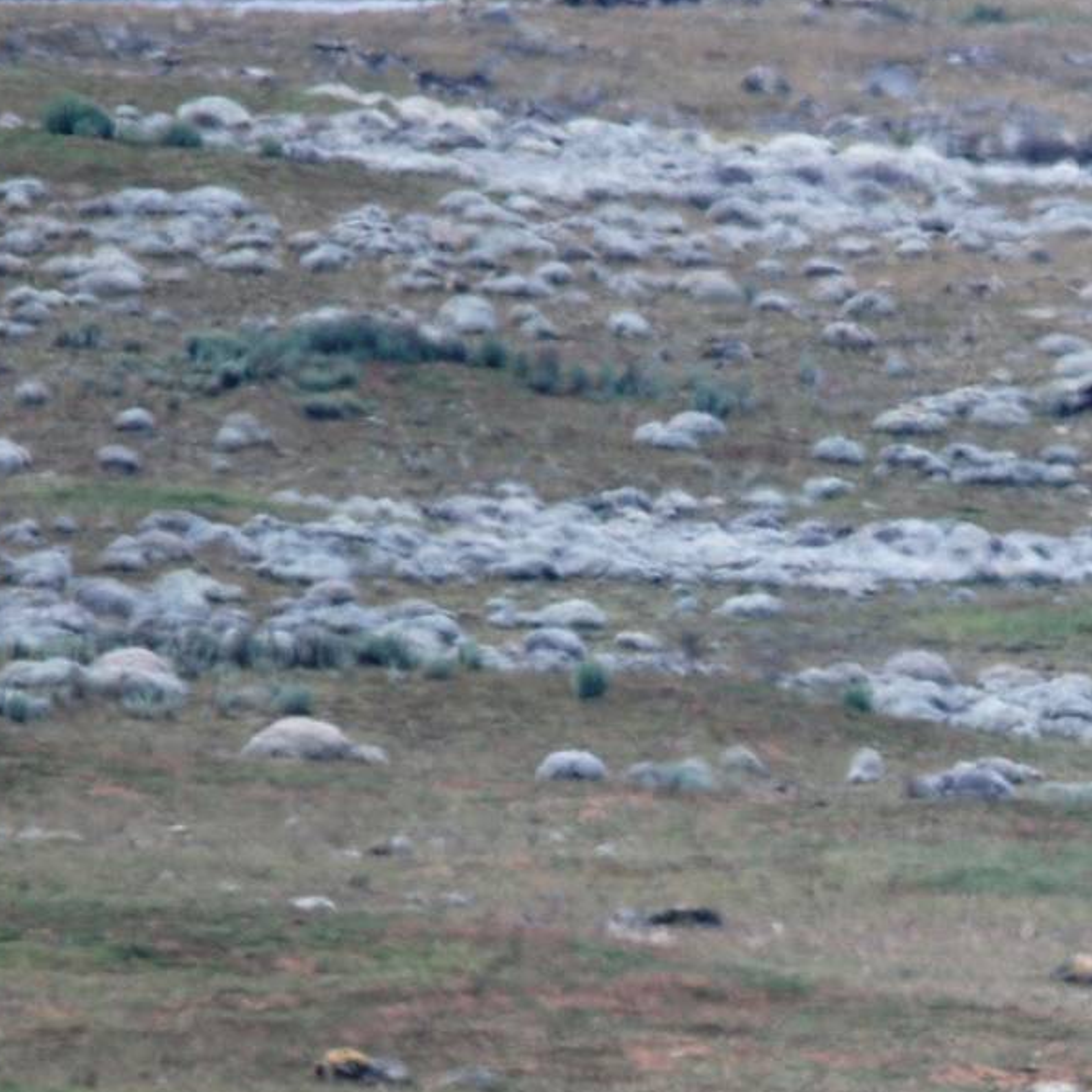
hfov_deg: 1.1
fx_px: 55177
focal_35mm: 1546
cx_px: 770
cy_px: 883
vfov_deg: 1.1
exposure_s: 1/500
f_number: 6.3
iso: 200
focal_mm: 450
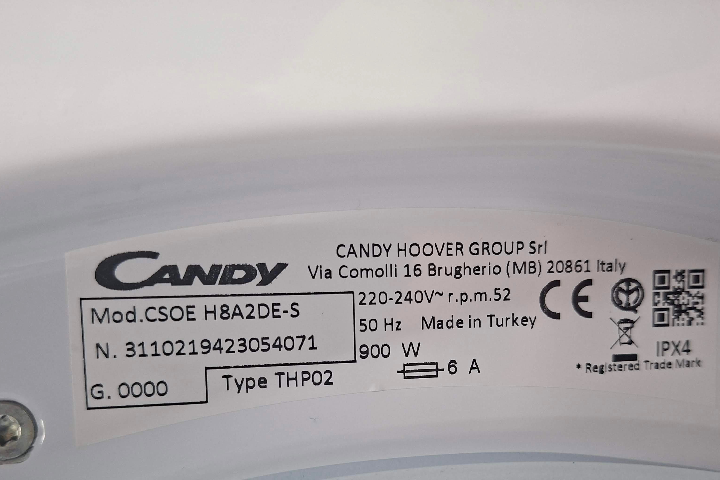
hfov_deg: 60.2
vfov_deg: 41.7
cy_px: 326
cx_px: 386
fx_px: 620
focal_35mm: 31
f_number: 1.8
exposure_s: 1/60
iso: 250
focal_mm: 5.54
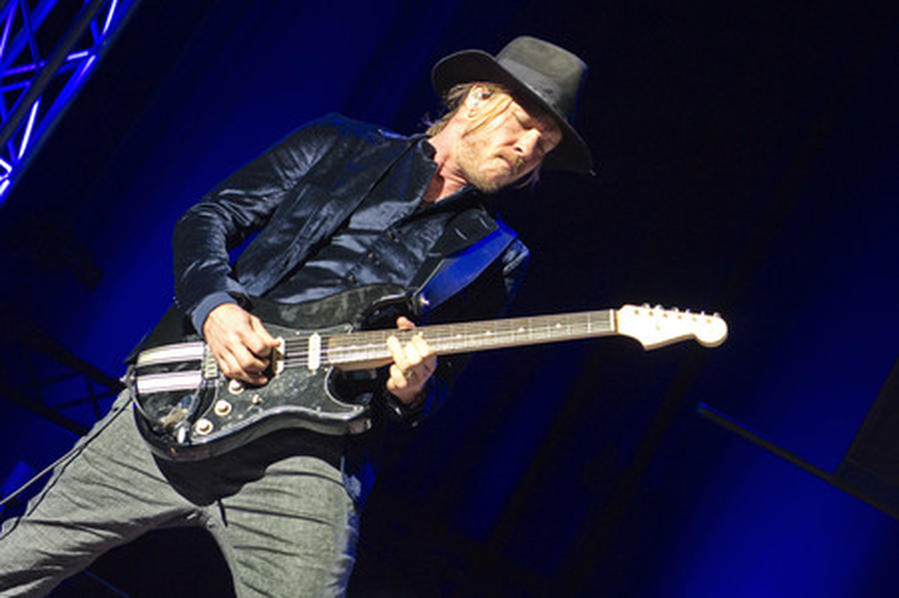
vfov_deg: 19.4
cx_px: 450
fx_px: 1747
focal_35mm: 70
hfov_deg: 28.9
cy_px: 299
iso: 1600
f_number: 4
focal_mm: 70
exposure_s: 1/160
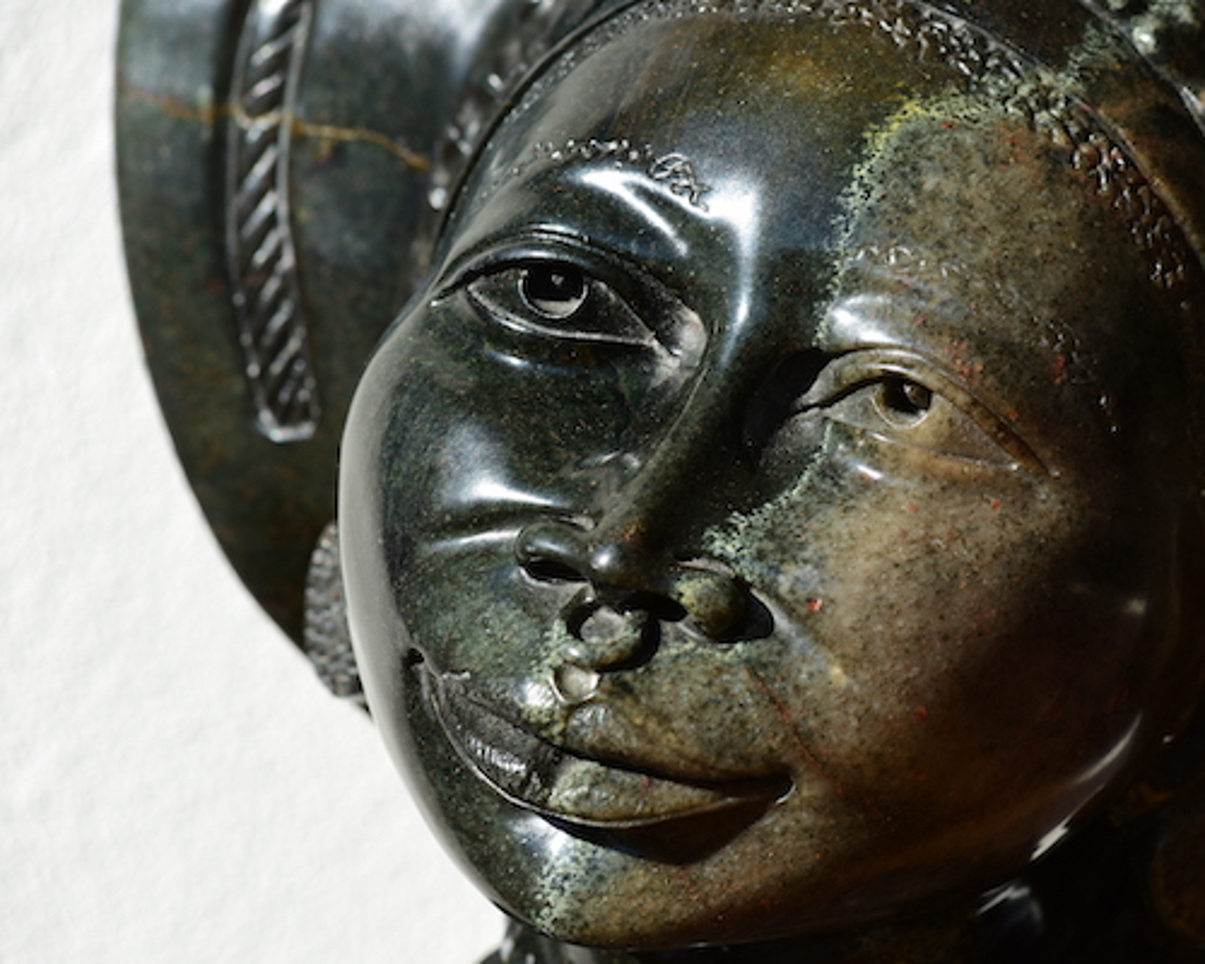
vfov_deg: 7.1
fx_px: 7775
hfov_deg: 8.9
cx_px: 889
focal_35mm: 218
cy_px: 506
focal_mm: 145
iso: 160
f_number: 8
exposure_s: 1/160
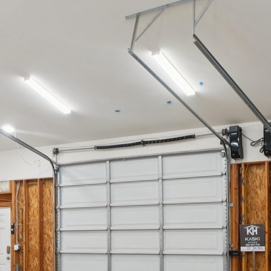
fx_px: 585
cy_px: 241
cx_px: 42
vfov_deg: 25.3
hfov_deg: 25.5
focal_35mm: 66
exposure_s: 1/13
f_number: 8
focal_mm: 16
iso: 400
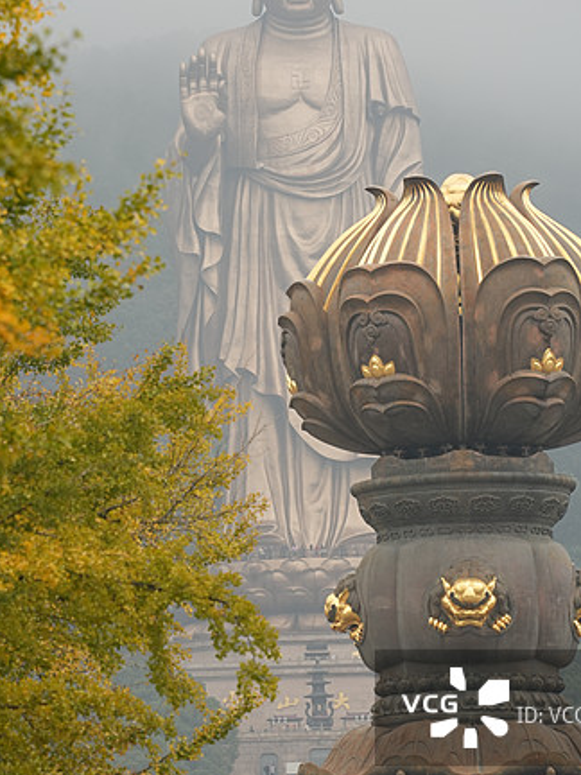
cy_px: 371
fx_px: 7967
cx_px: 297
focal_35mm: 356
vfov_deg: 5.6
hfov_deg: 4.2
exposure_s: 1/200
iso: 250
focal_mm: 200
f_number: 5.6
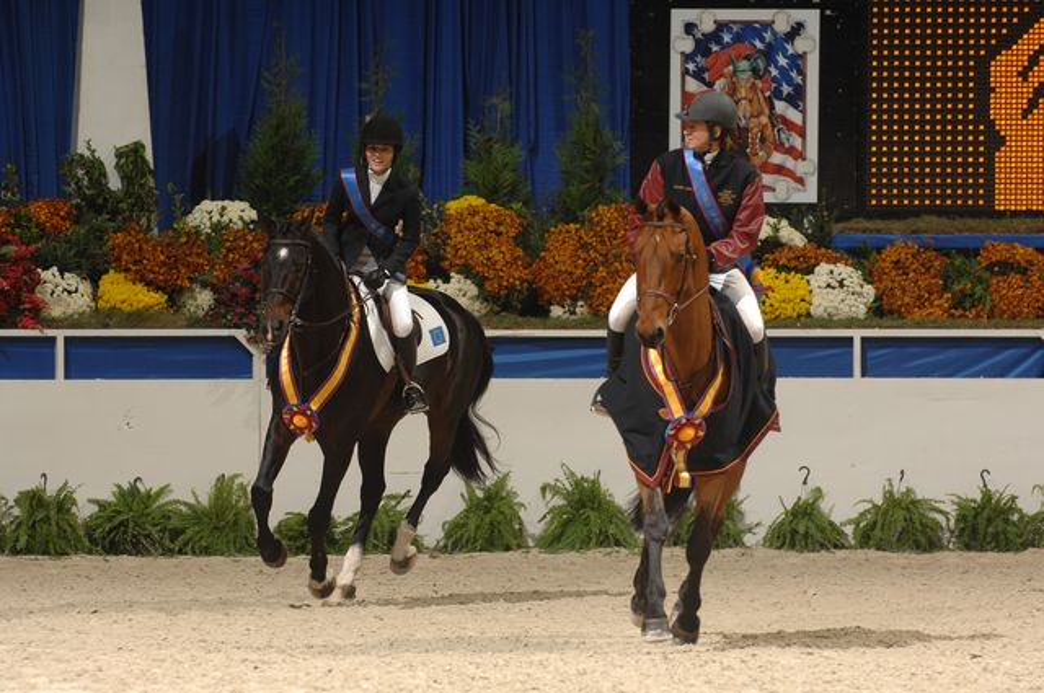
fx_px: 7820
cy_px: 346
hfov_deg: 7.6
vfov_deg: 5.1
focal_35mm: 270
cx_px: 522
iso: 320
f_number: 5
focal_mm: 180
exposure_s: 1/250
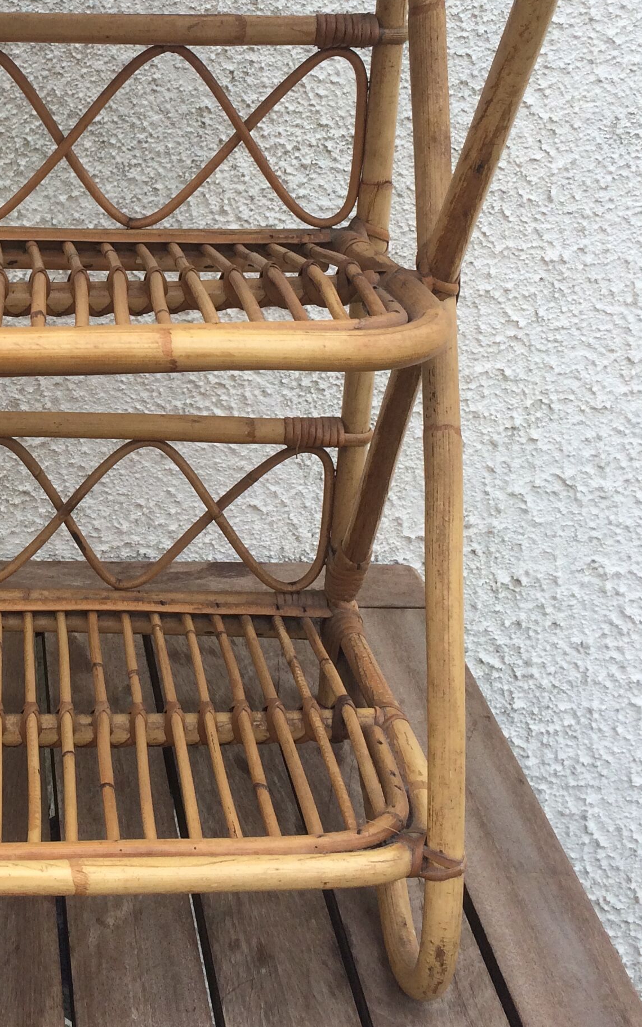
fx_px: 1540
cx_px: -15
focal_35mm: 55
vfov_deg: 36.4
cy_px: 327
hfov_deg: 22.6
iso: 32
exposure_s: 1/513
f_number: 2.2
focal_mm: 4.15
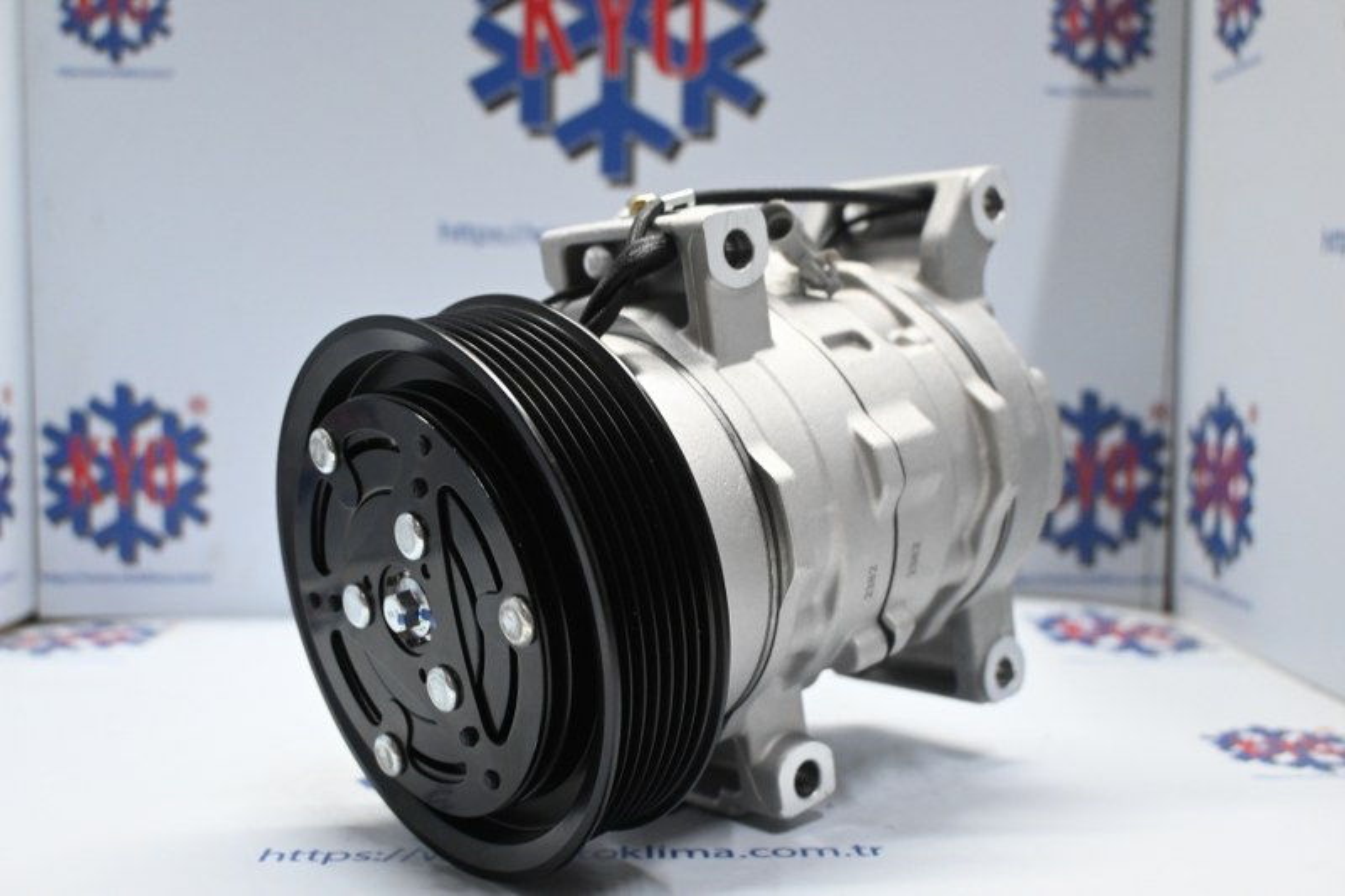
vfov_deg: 35.5
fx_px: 1401
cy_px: 448
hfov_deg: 51.3
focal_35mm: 38
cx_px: 672
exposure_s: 1/125
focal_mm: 25
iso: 2000
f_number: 4.2
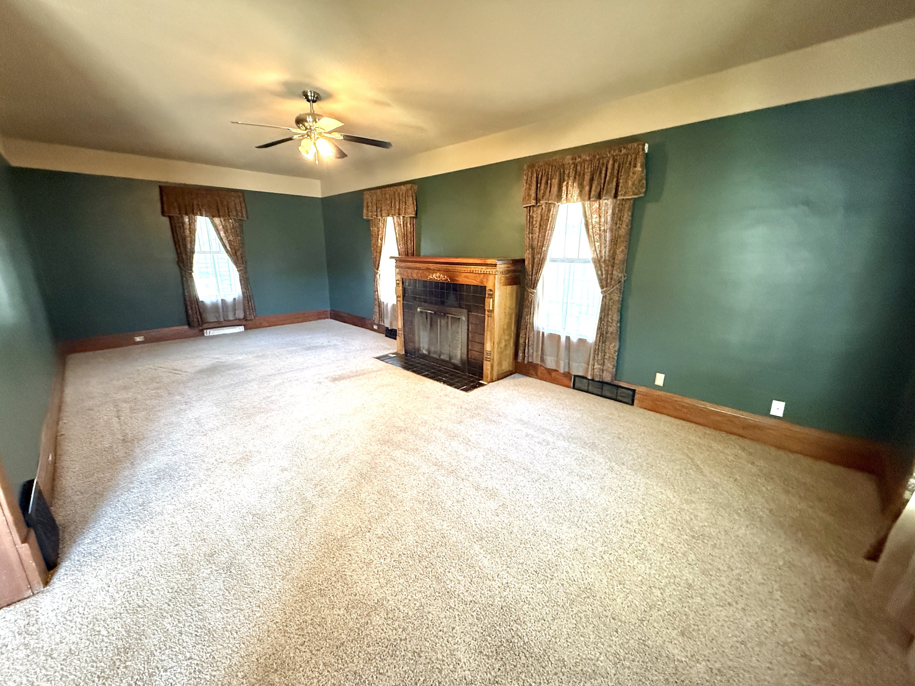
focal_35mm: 14
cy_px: 343
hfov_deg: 102.1
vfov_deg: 85.7
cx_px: 458
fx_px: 370
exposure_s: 1/60
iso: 1000
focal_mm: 2.22
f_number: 2.2
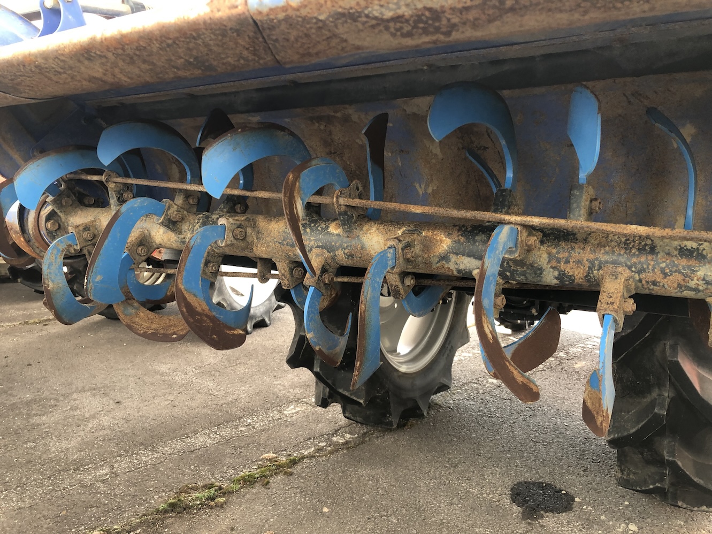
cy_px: 267
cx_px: 356
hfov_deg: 63.4
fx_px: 576
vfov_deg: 49.7
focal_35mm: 28
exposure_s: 1/30
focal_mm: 4
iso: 25
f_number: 1.8
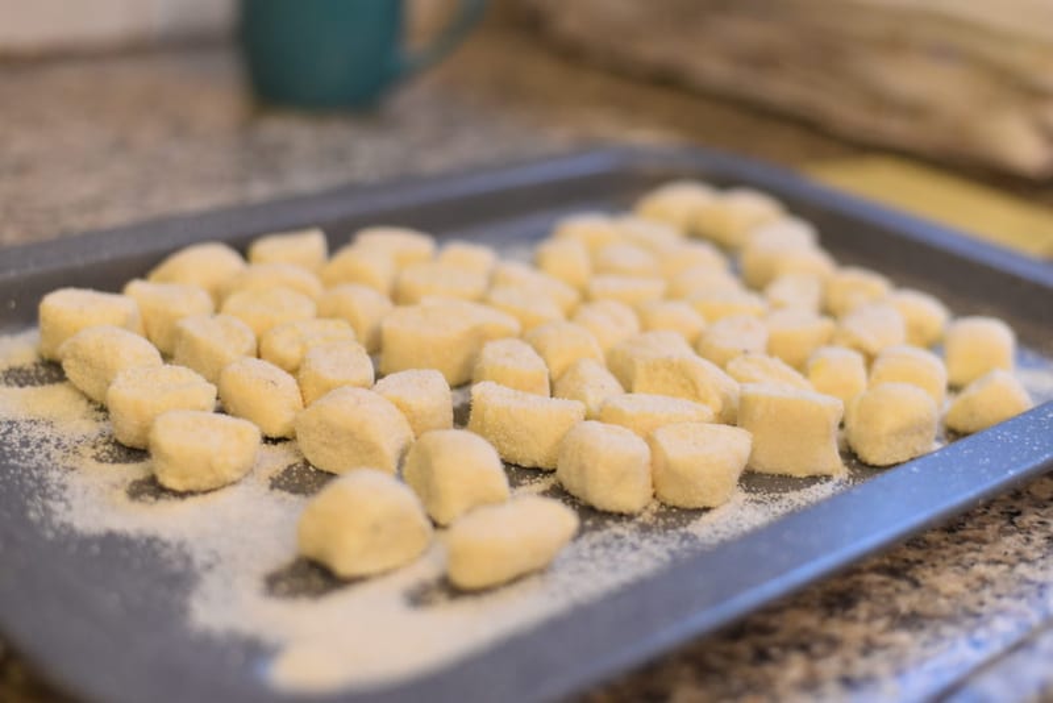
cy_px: 352
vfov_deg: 27.0
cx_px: 526
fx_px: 1463
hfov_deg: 39.6
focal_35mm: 50
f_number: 2.5
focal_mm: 50
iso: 800
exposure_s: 1/60
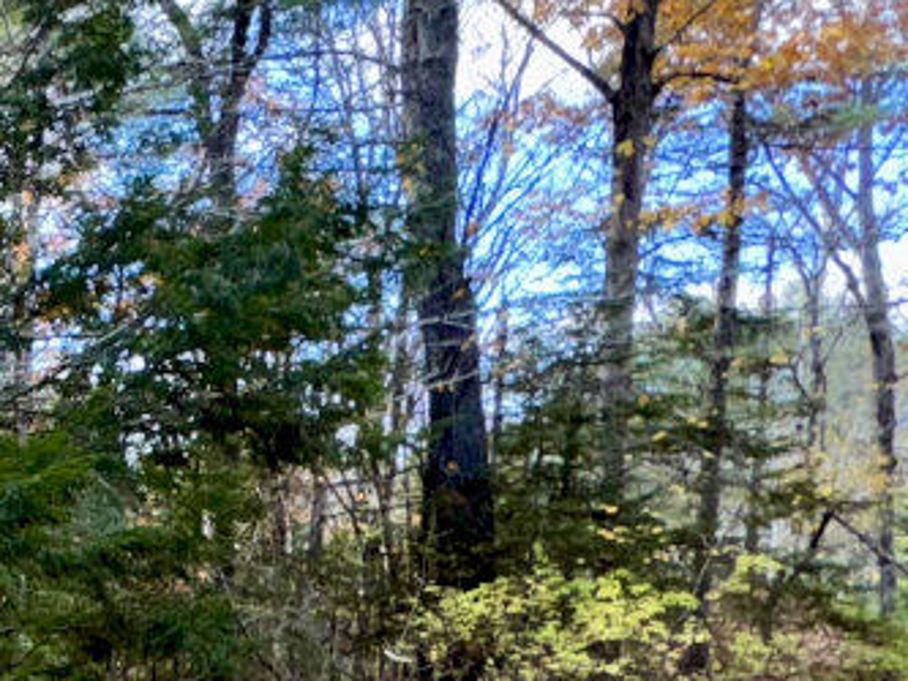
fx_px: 1469
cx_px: -713
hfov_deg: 21.9
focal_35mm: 56
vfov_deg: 25.1
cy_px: 648
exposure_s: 1/147
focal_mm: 2.22
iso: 32
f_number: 2.2
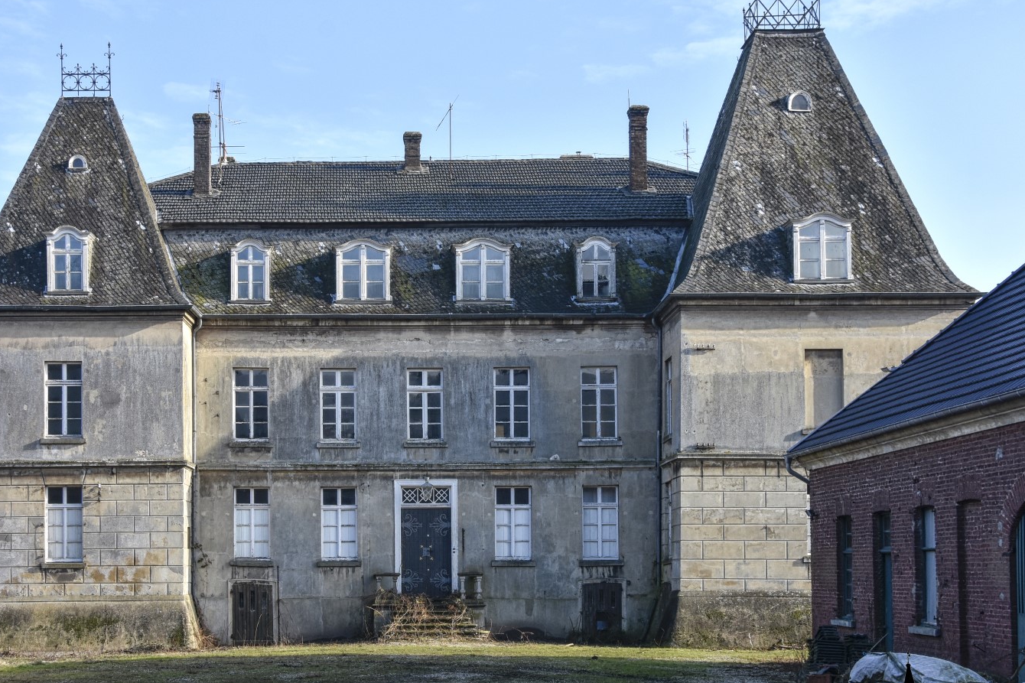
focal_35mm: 53
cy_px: 366
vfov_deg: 25.7
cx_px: 488
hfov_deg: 37.8
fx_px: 1497
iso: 200
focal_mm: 29
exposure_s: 1/250
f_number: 8
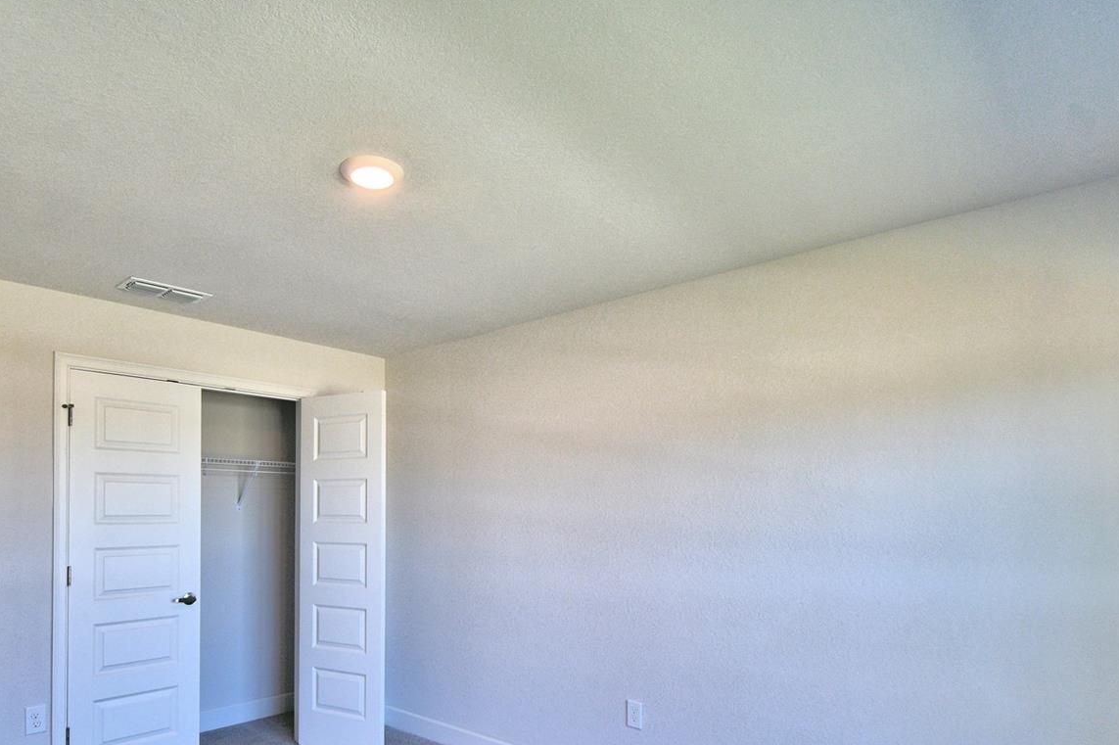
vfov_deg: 58.1
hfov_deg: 81.1
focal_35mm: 21
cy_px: 499
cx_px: 514
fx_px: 652
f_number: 4.5
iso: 360
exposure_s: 1/125
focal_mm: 10
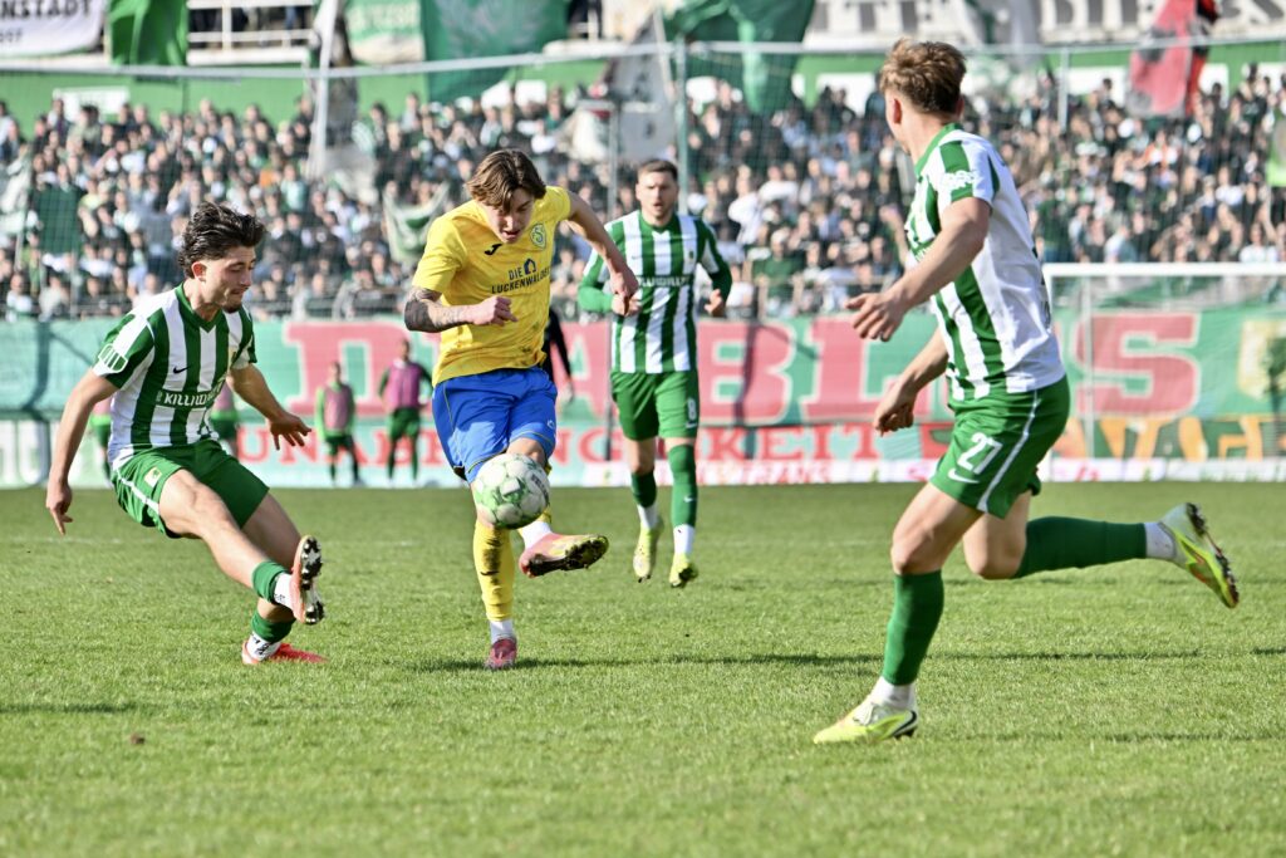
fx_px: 7859
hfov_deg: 9.4
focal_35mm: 220
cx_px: 643
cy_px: 429
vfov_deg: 6.2
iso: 250
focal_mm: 220
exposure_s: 1/1250
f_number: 5.6
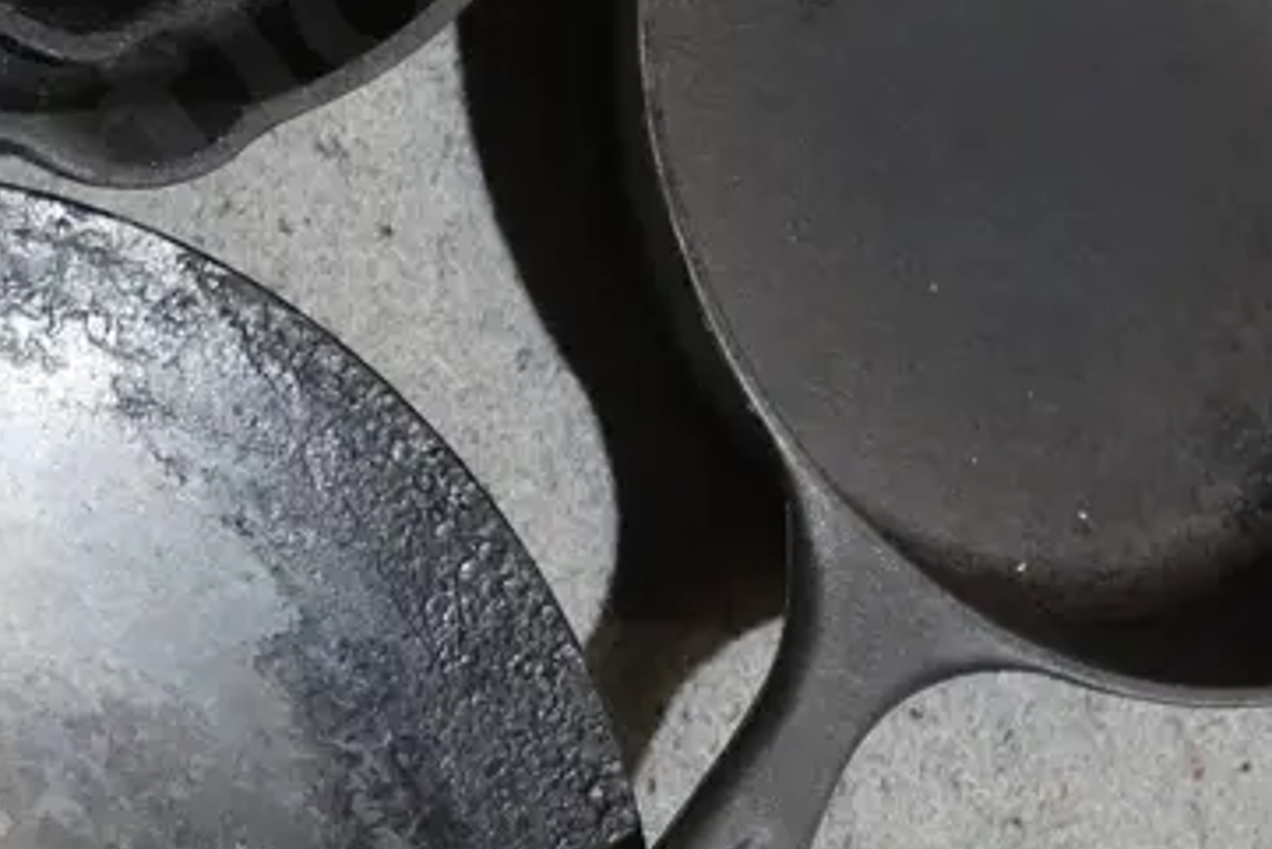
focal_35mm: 124
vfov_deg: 11.1
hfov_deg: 16.1
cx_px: -49
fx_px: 4383
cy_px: 305
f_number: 4.6
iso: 640
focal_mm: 21
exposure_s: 1/60
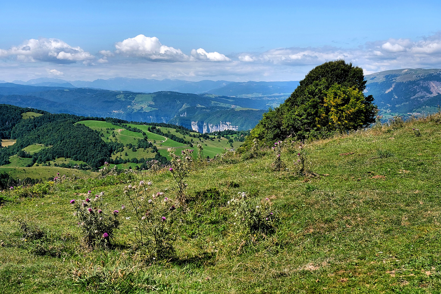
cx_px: 220
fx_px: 478
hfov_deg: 49.6
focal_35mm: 39
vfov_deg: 34.2
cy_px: 147
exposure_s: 1/480
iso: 200
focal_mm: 26
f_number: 8
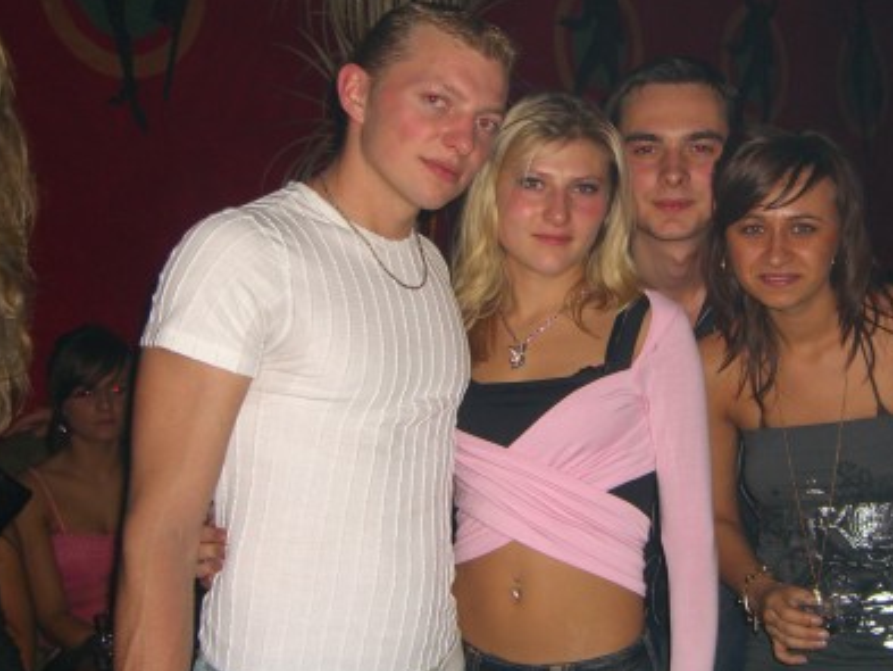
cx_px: 609
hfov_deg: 32.9
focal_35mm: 58
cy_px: 284
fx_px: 1497
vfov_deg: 25.2
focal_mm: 7.9
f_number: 2.8
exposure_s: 1/60
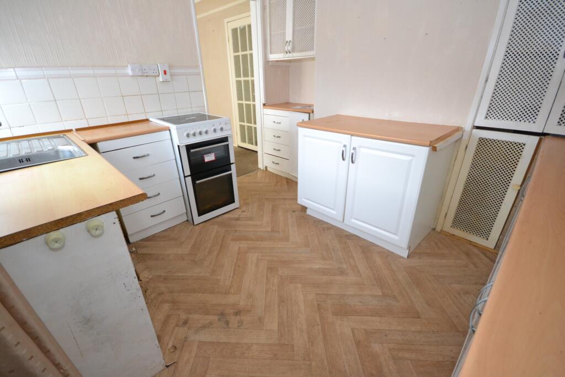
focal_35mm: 15
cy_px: 188
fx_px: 235
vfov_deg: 77.3
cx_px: 282
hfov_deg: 100.4
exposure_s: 1/60
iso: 1600
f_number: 4
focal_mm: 10
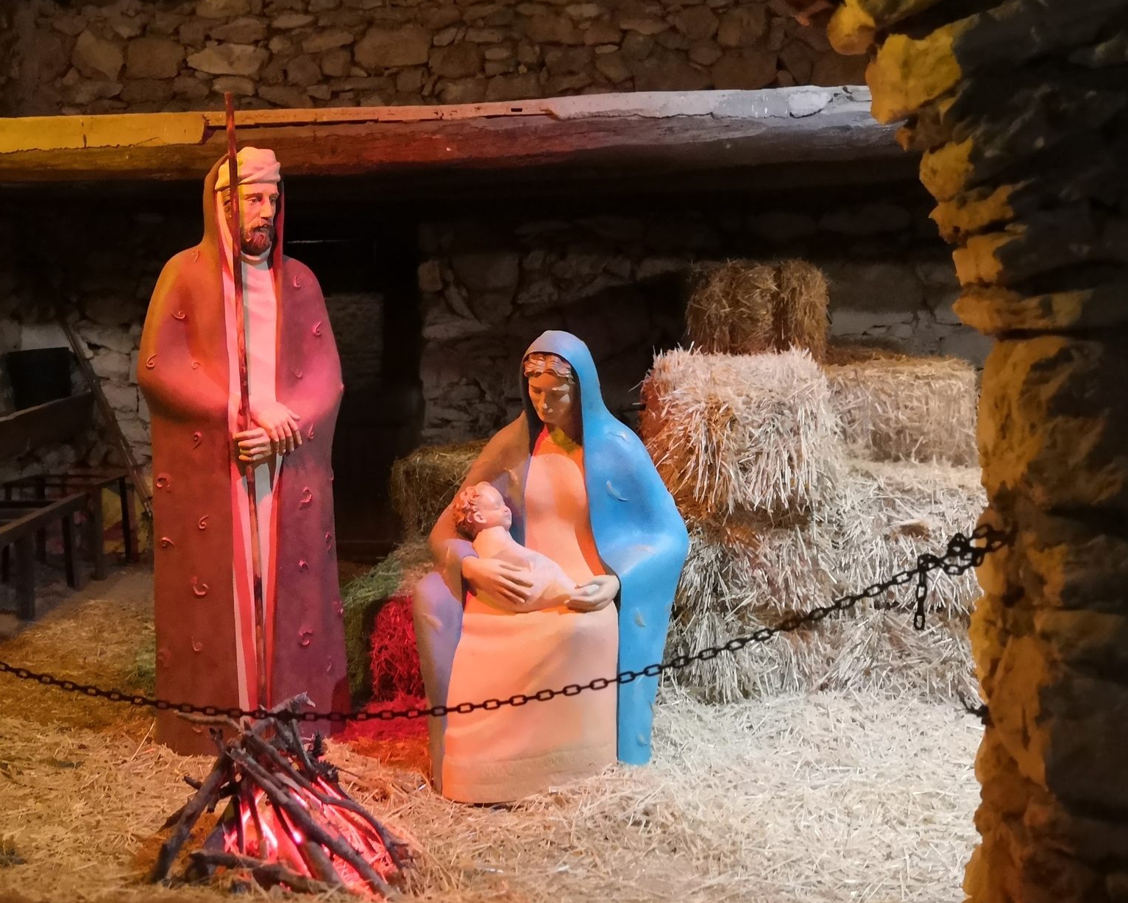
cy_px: 394
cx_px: 272
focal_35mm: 44
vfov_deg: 34.1
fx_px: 1469
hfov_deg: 40.7
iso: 800
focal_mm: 3.95
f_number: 4
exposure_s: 1/50
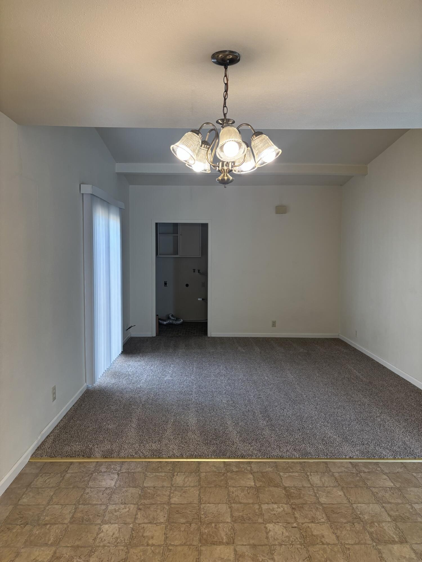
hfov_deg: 53.1
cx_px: 211
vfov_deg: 67.3
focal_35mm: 26
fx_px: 423
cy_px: 281
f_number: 1.6
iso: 100
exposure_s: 1/120
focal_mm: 5.96
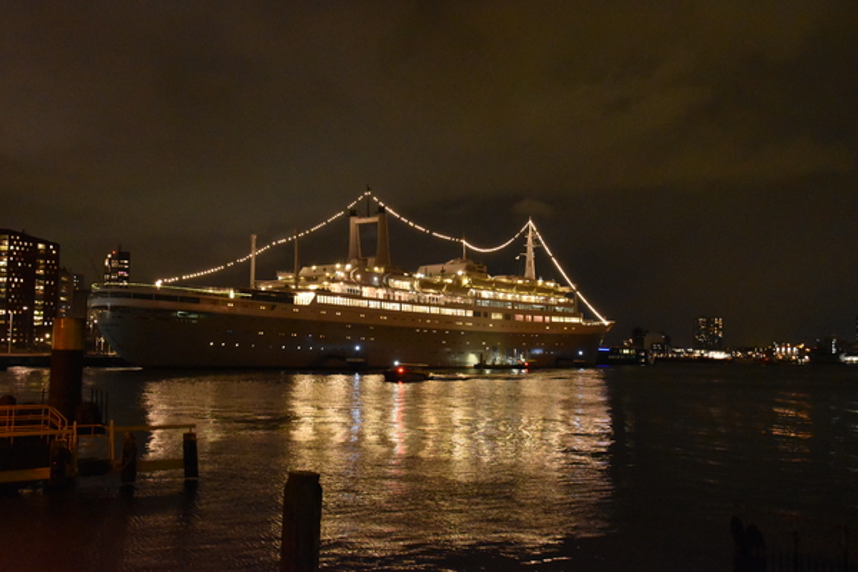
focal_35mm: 33
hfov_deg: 57.2
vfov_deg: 40.0
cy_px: 286
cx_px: 429
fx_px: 786
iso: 6400
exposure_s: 1/15
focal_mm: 22
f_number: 5
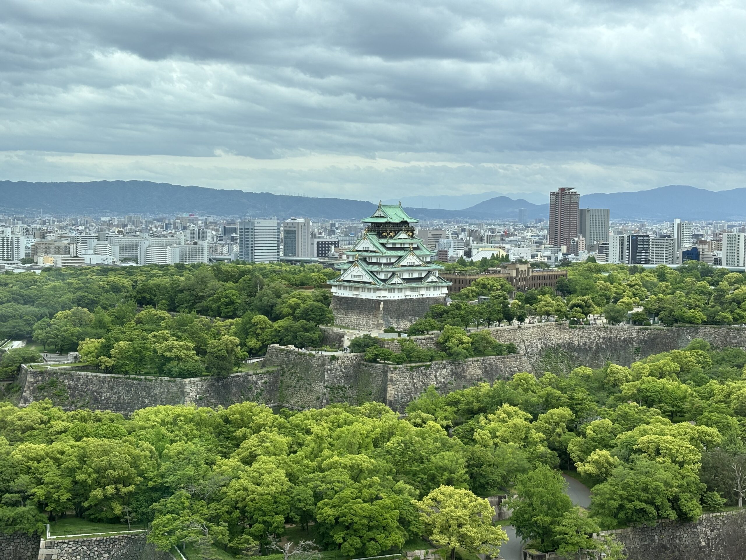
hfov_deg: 36.8
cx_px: 373
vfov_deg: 28.0
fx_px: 1121
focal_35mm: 52
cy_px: 280
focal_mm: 5.96
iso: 32
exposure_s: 1/935
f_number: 1.6
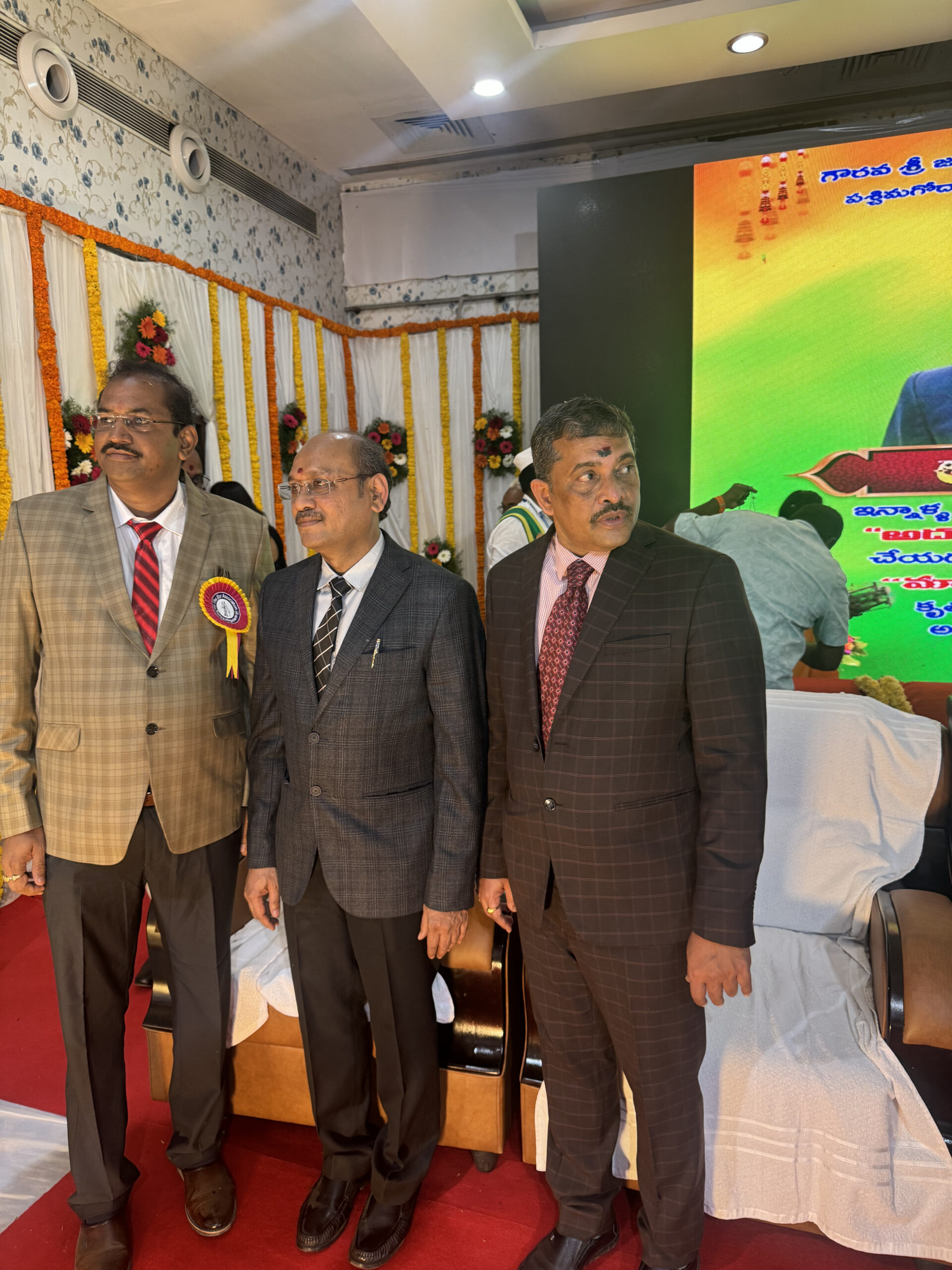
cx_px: 476
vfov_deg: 71.6
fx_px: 880
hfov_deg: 56.8
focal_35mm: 24
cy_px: 635
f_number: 1.78
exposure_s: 1/100
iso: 160
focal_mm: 6.86
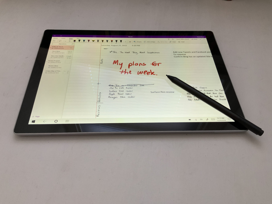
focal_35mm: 29
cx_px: 136
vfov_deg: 48.2
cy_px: 102
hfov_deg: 61.7
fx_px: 228
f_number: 1.8
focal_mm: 3
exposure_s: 1/60
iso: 125
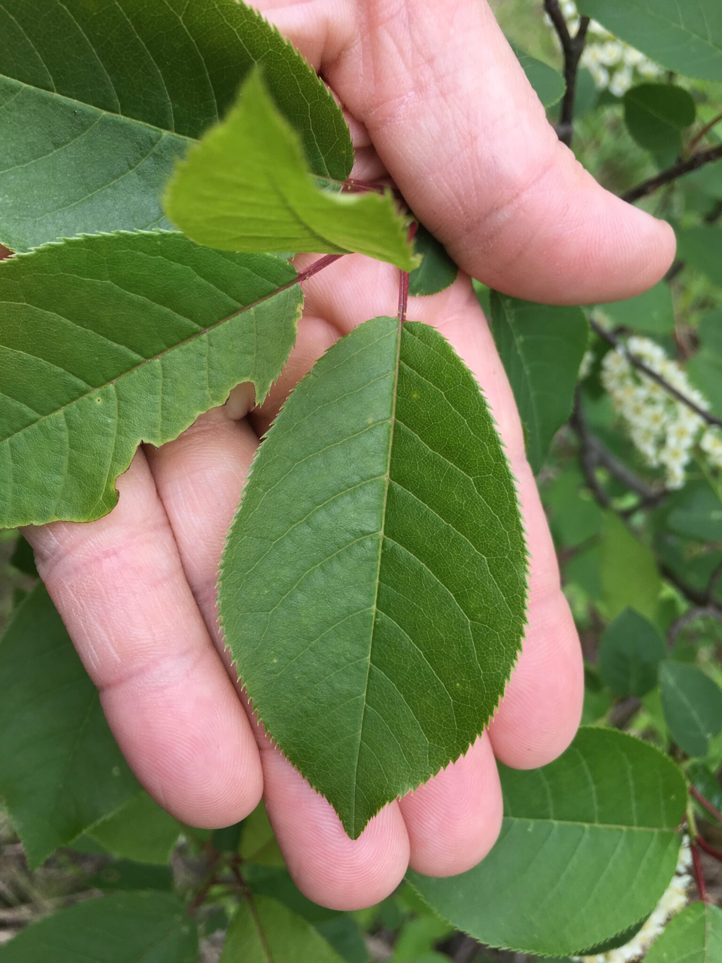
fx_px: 806
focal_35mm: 29
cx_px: 361
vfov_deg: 61.7
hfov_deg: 48.2
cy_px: 482
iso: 25
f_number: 2.2
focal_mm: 4.15
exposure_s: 1/300
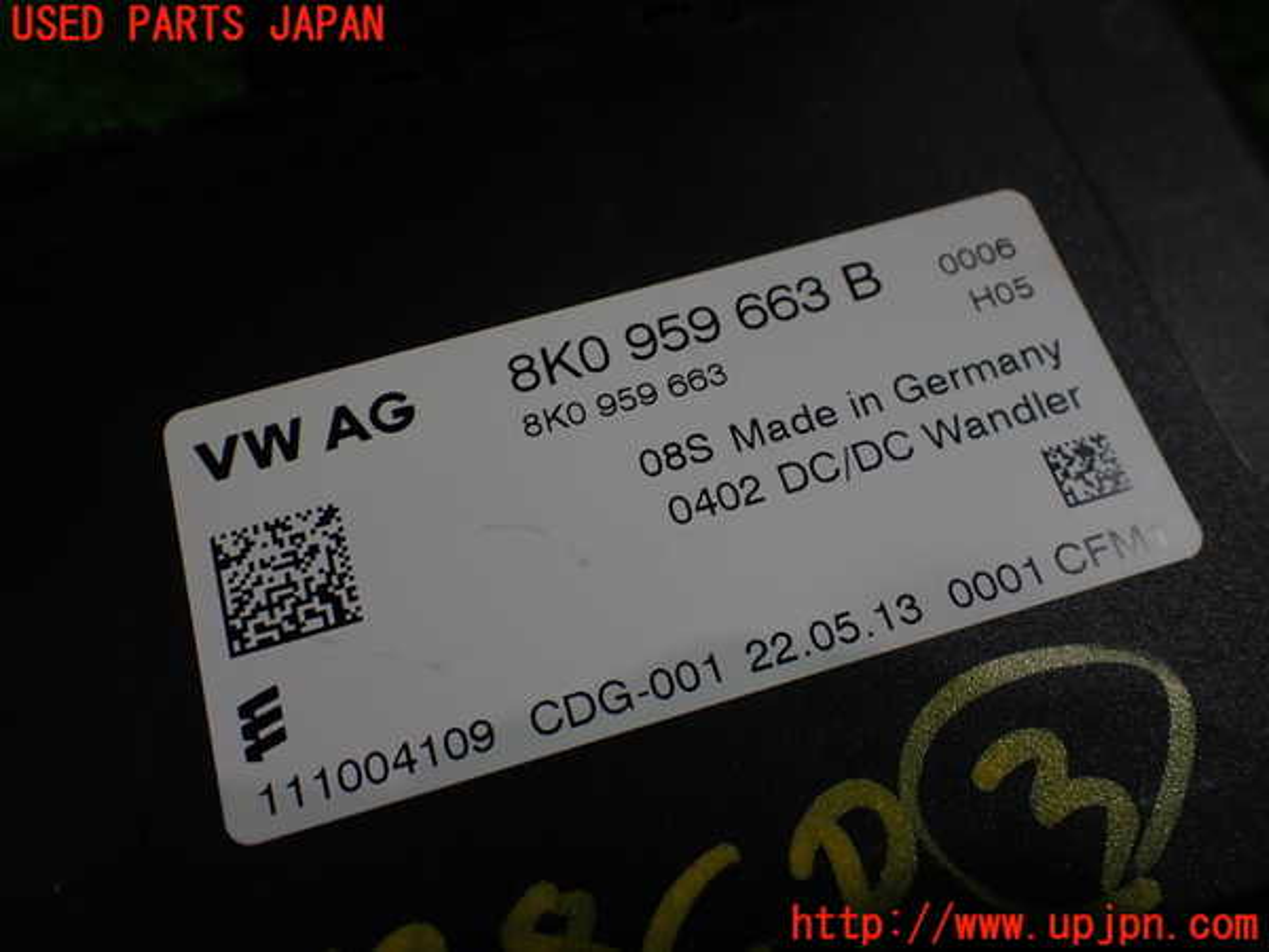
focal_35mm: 30
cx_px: 634
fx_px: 1100
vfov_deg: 46.8
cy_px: 476
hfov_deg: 60.0
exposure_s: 1/125
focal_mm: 5.4
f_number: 2.3
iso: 125
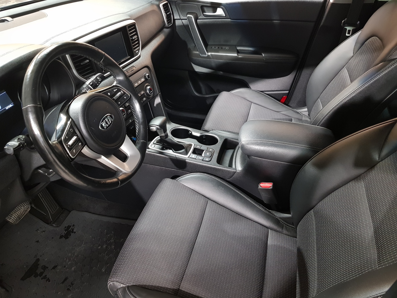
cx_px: 198
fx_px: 298
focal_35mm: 26
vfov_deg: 53.1
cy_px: 149
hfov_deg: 67.3
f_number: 1.7
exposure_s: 1/15
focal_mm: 4.2
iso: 200
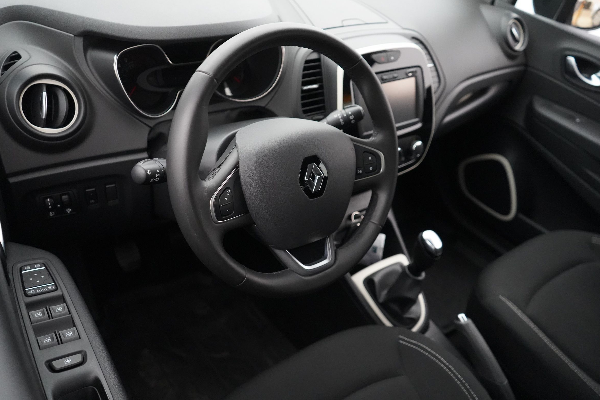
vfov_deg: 43.6
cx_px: 303
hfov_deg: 61.9
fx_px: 500
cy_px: 194
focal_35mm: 30
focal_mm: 28
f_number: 3.5
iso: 12800
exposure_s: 1/160
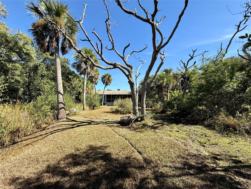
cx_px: 126
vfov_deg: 85.7
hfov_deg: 102.1
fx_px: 102
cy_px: 94
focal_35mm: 14
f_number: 2.2
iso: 50
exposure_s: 1/985
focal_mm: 2.22
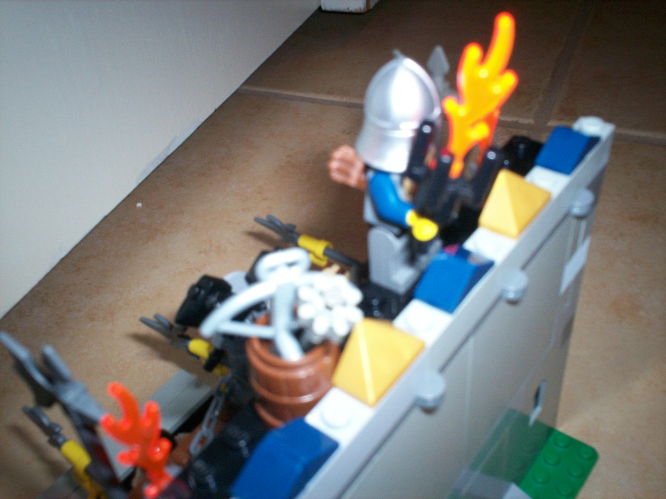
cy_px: 250
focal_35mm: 36
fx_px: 693
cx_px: 333
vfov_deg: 39.7
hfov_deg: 51.4
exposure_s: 1/60
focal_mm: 6
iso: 140
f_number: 4.5
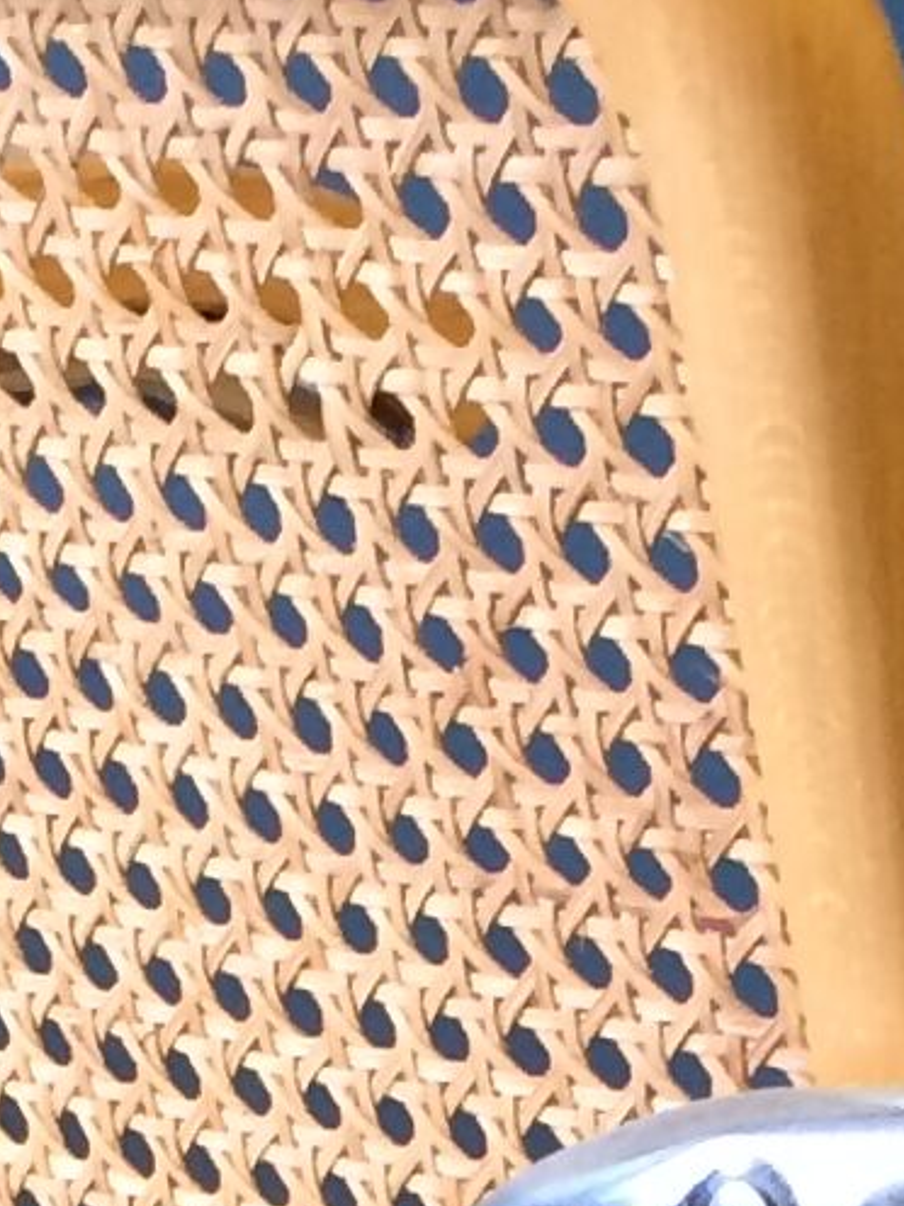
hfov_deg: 7.7
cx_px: 943
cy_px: 2215
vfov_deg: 9.8
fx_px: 6651
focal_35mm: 191
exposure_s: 1/33
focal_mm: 4.15
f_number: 2.2
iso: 160
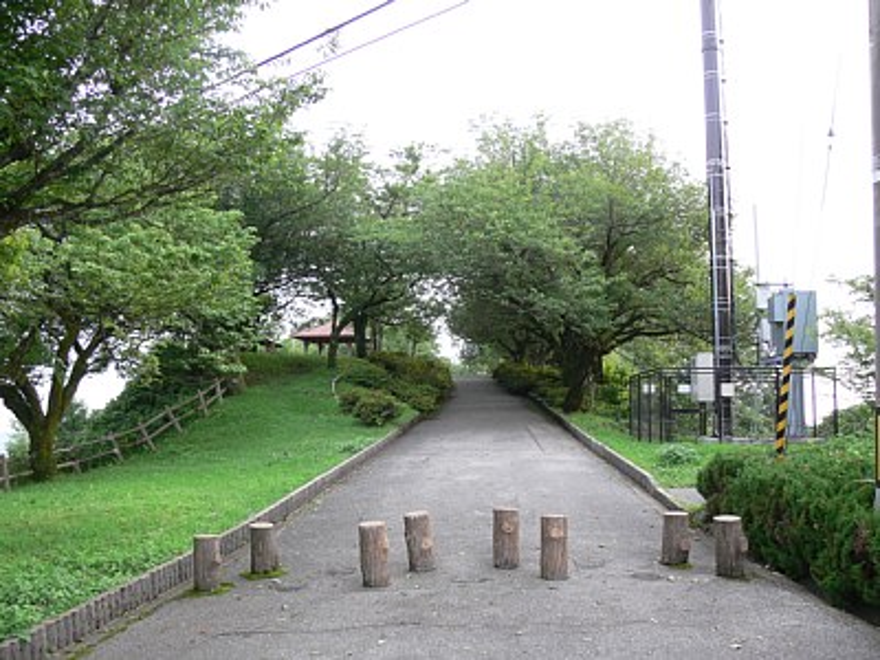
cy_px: 330
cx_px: 440
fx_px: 890
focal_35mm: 35
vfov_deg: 40.7
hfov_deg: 52.6
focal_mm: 7.4
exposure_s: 1/60
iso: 80
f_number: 3.2
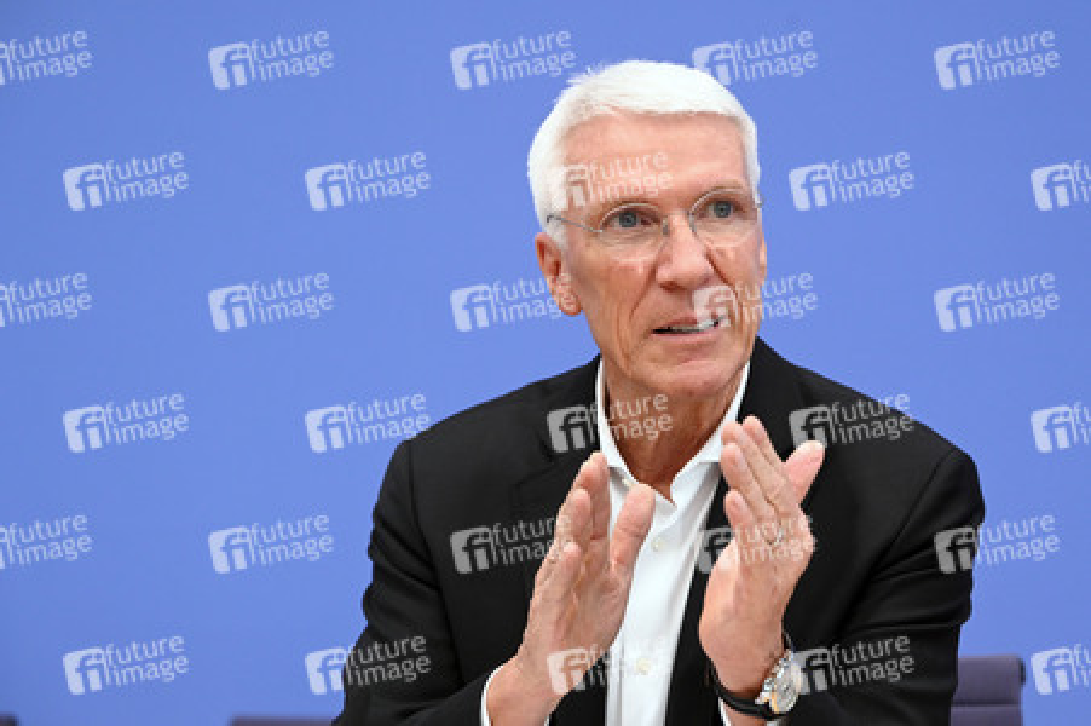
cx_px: 546
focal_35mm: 105
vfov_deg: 13.0
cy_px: 363
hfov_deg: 19.5
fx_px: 3180
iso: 3200
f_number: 5.6
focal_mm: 105
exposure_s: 1/320
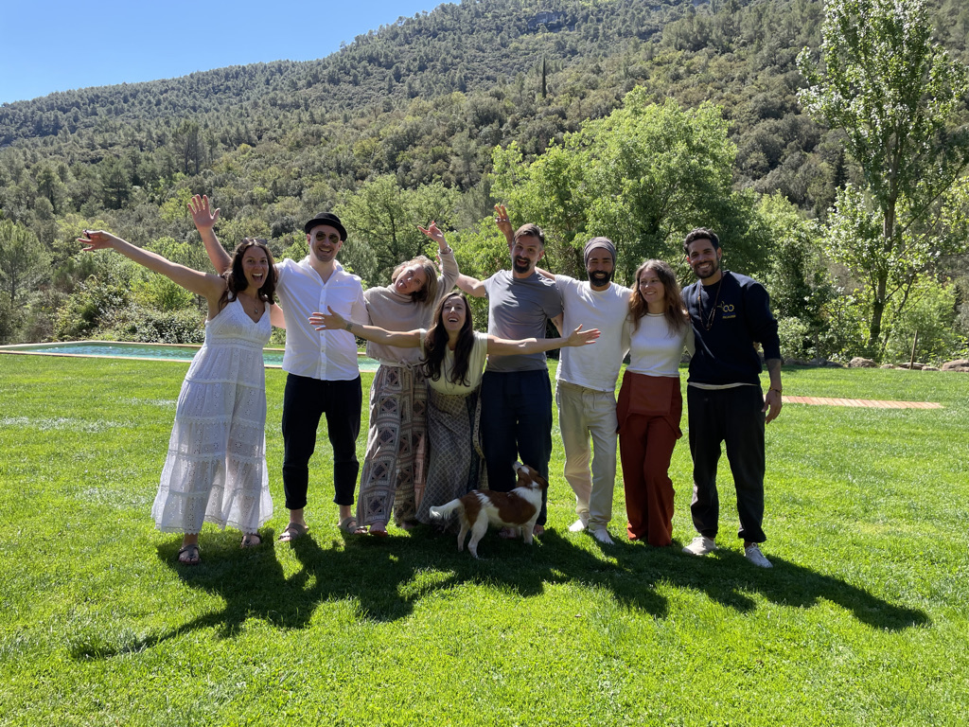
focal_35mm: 26
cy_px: 364
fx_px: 728
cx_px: 484
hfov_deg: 67.3
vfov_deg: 53.1
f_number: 1.6
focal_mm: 4.2
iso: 32
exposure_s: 1/812
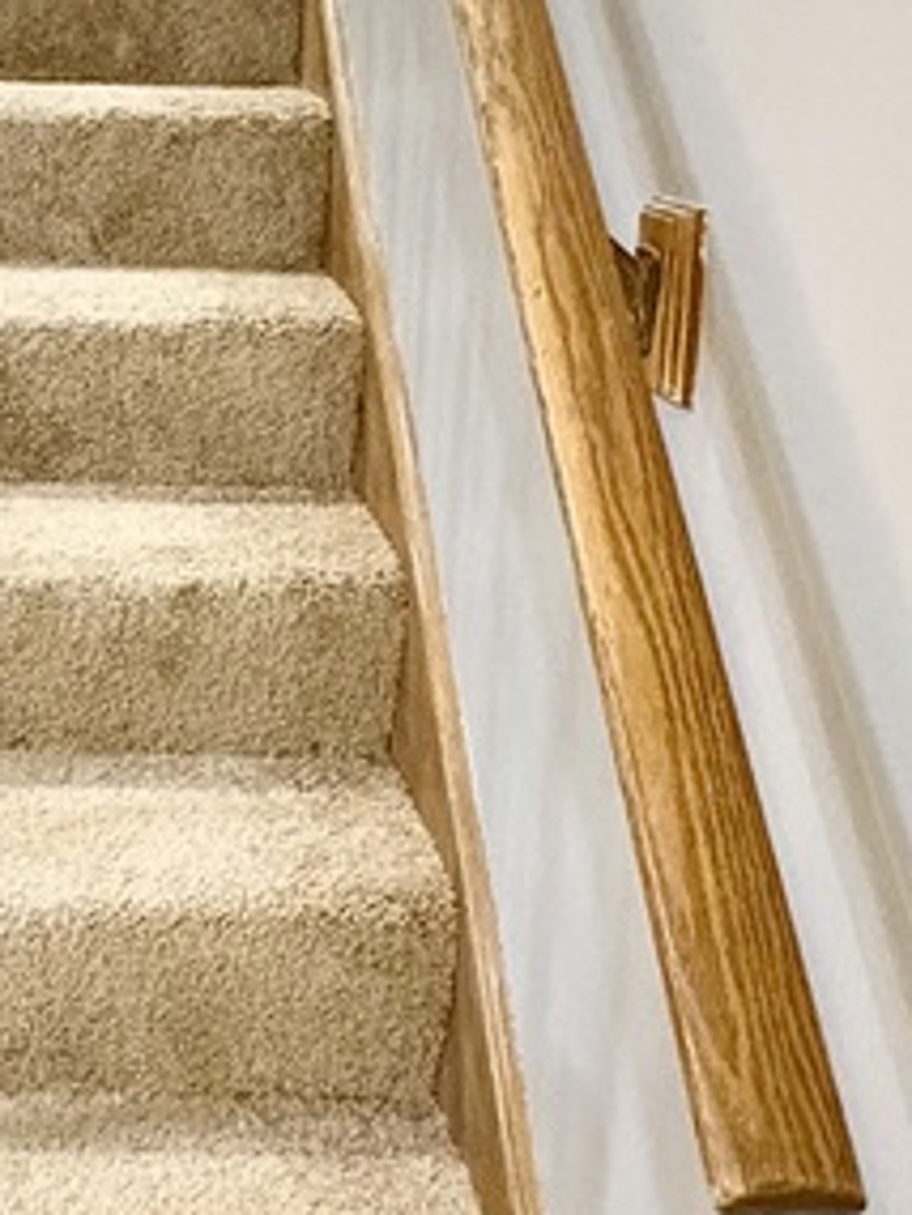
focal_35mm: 53
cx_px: -34
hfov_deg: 25.9
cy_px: 324
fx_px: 1860
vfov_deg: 35.5
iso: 1000
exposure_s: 1/30
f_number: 2.2
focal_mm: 2.22
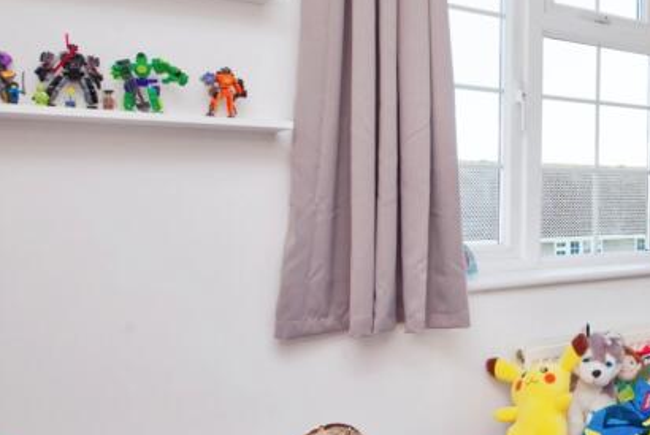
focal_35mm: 40
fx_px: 723
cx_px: 759
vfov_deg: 33.4
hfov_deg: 37.8
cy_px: 179
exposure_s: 1/80
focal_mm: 16
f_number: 9
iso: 400
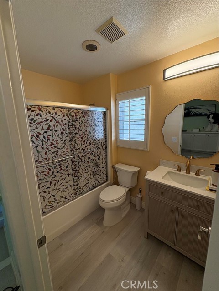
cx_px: 110
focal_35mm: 14
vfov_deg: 102.1
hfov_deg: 85.7
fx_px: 118
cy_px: 146
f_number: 2.2
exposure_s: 1/120
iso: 125
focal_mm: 2.22
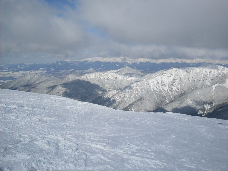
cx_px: 114
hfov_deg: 49.0
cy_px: 86
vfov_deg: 37.7
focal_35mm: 38
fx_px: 250
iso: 80
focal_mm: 6.3
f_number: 8.4
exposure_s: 1/750
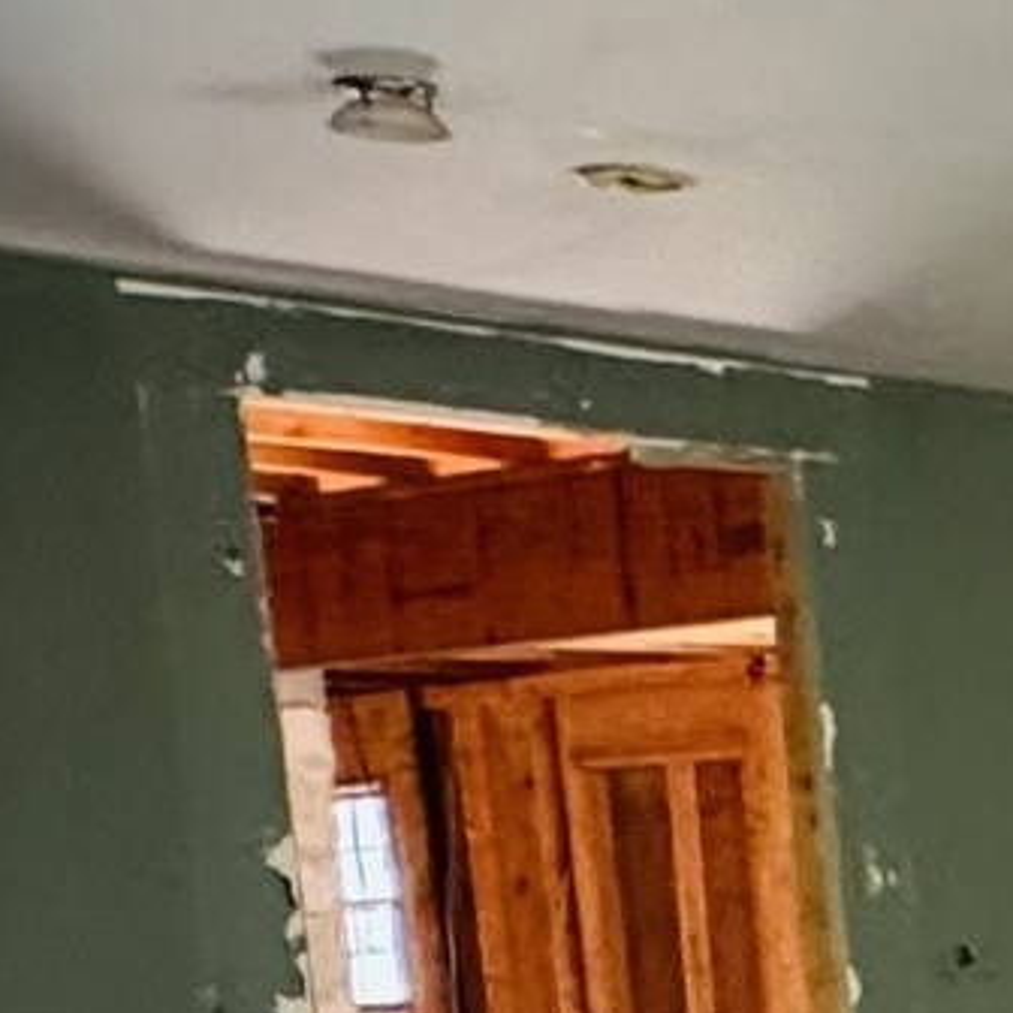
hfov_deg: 11.6
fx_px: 3741
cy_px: 1321
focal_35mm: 113
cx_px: 2671
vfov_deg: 14.7
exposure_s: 1/83
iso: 320
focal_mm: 2.22
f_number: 2.2
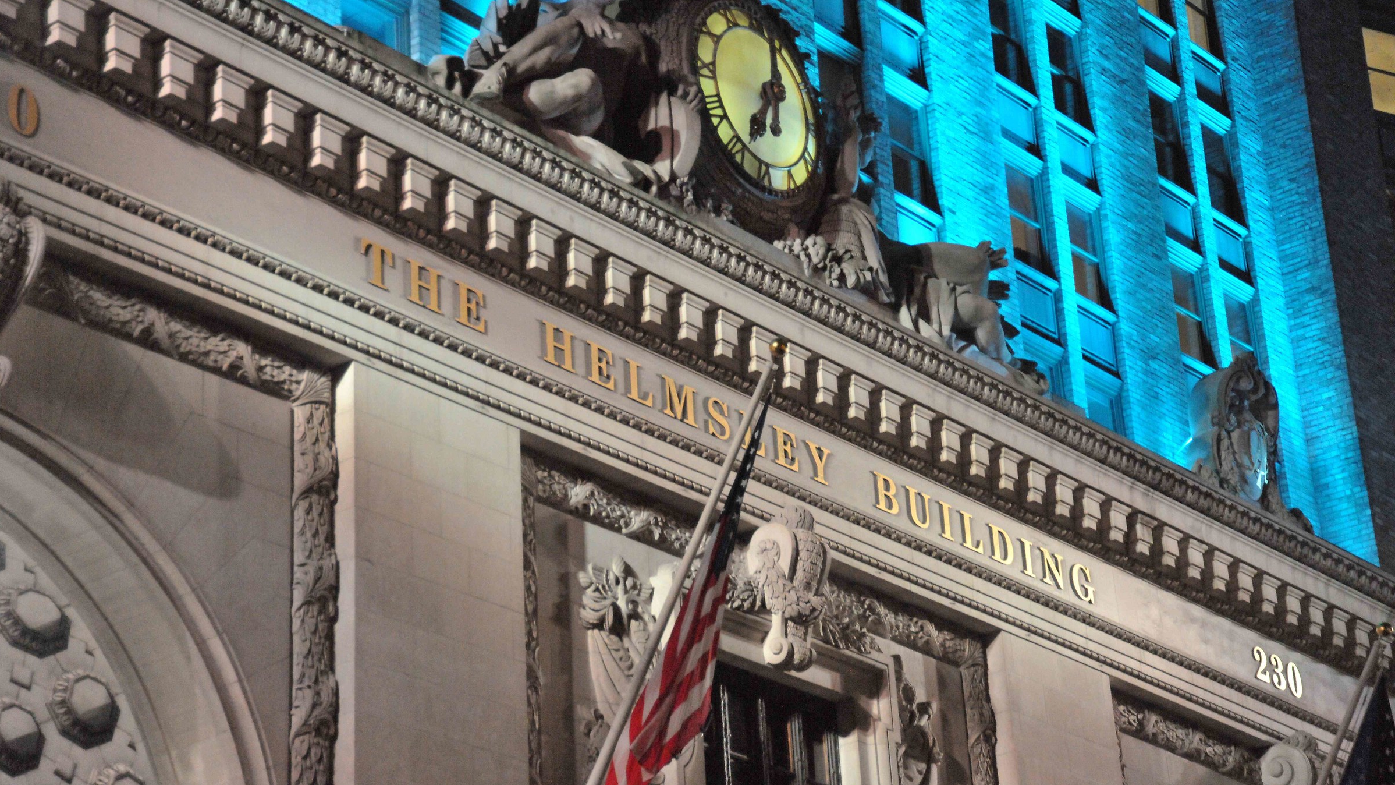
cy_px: 369
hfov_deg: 24.7
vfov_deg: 14.1
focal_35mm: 86
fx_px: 3181
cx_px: 697
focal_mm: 82
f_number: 5.3
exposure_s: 1/100
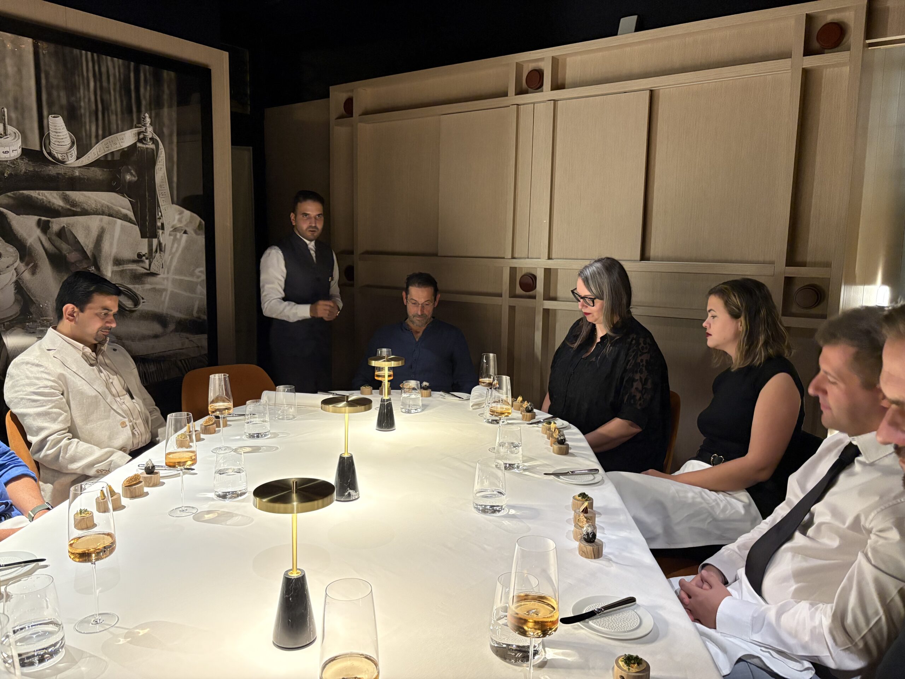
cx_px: 452
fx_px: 680
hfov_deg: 67.3
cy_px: 340
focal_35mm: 26
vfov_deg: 53.1
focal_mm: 5.96
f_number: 1.6
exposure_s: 1/33
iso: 400
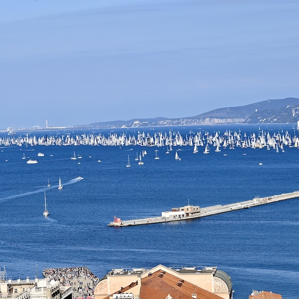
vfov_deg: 10.9
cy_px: 150
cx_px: 107
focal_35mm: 160
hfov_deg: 10.9
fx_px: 1564
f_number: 16
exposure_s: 1/125
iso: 100
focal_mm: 125
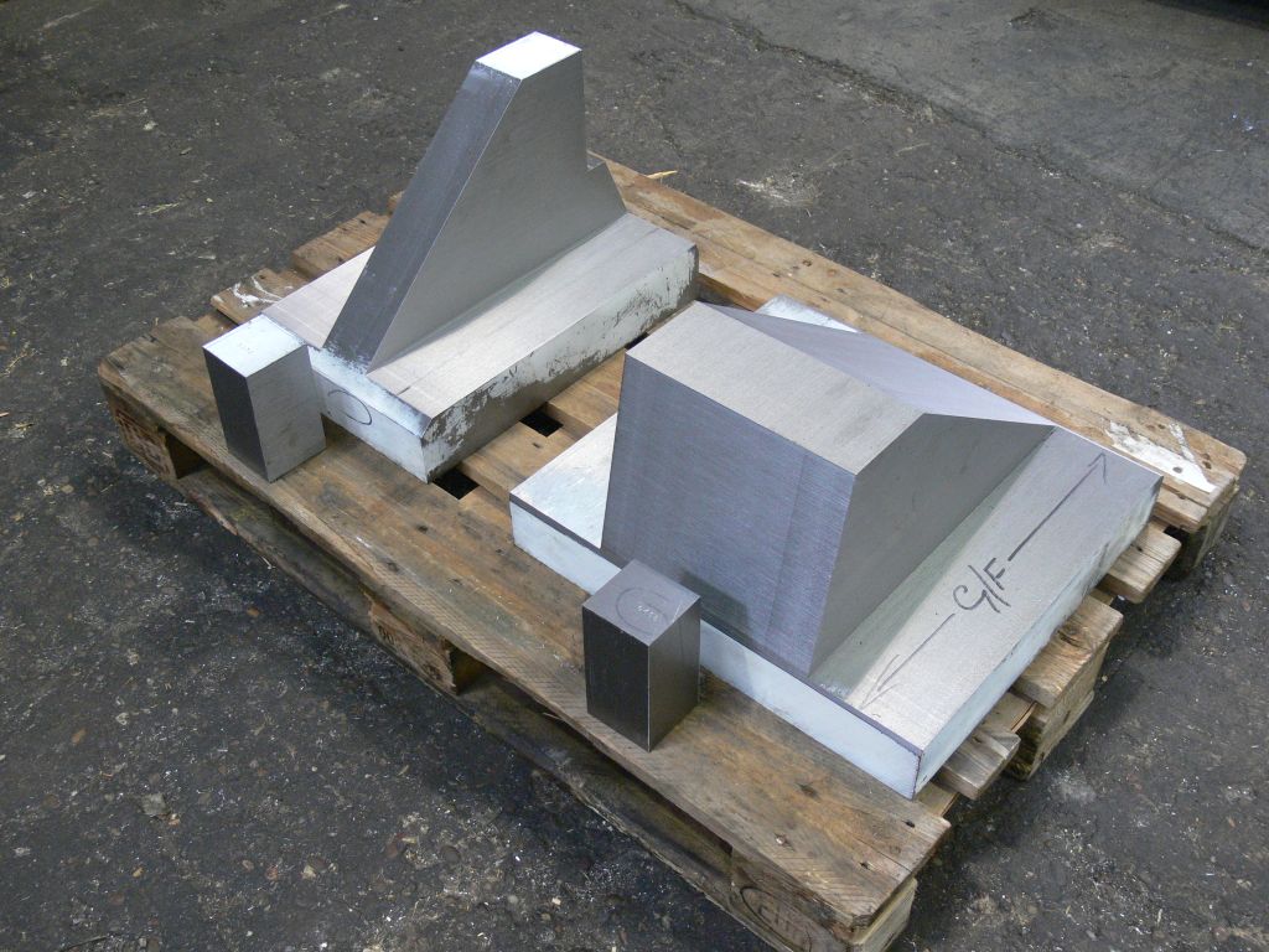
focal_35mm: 38
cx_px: 634
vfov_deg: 37.7
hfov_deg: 49.0
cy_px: 476
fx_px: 1393
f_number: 2.8
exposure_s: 1/8
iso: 200
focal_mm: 8.1
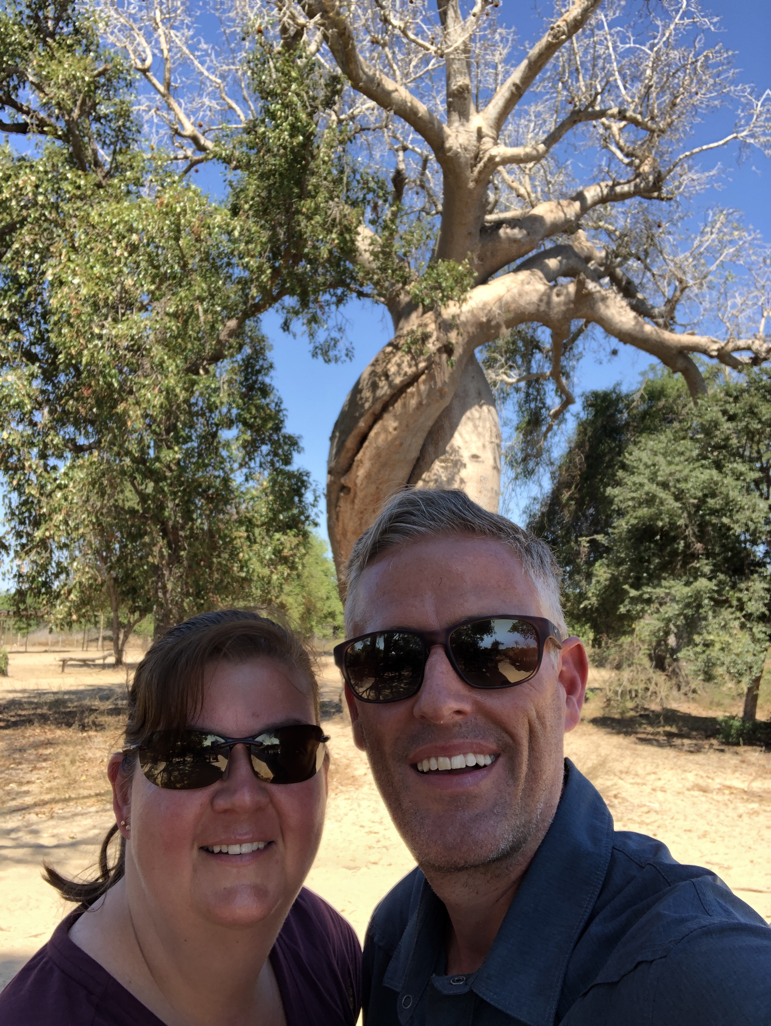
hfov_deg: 44.2
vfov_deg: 56.8
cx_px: 386
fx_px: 949
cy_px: 513
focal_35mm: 32
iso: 20
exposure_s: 1/134
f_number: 2.2
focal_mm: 2.87
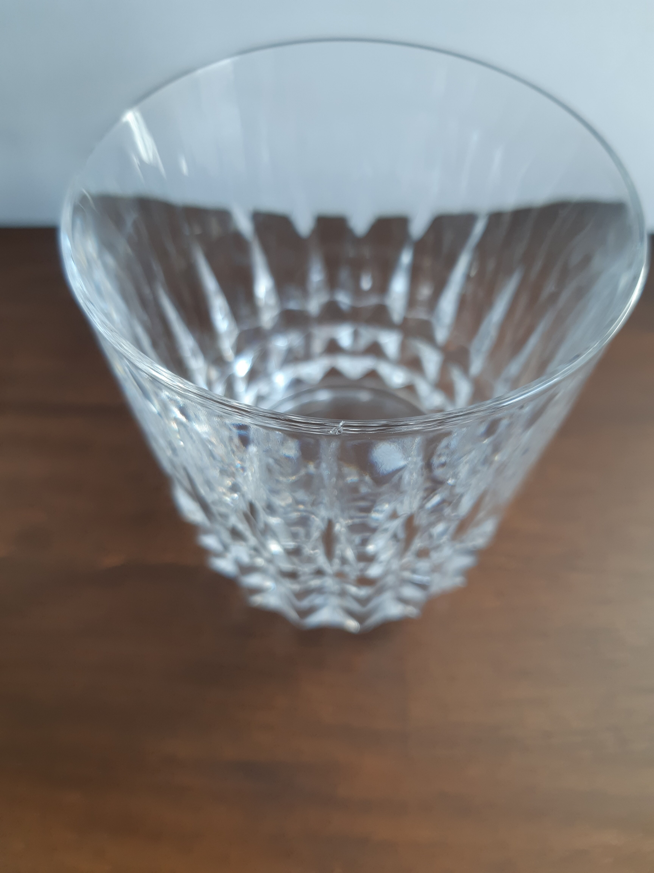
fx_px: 655
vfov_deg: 67.3
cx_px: 327
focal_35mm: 26
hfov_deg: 53.1
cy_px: 436
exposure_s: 1/100
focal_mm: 3.93
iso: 64
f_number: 1.7
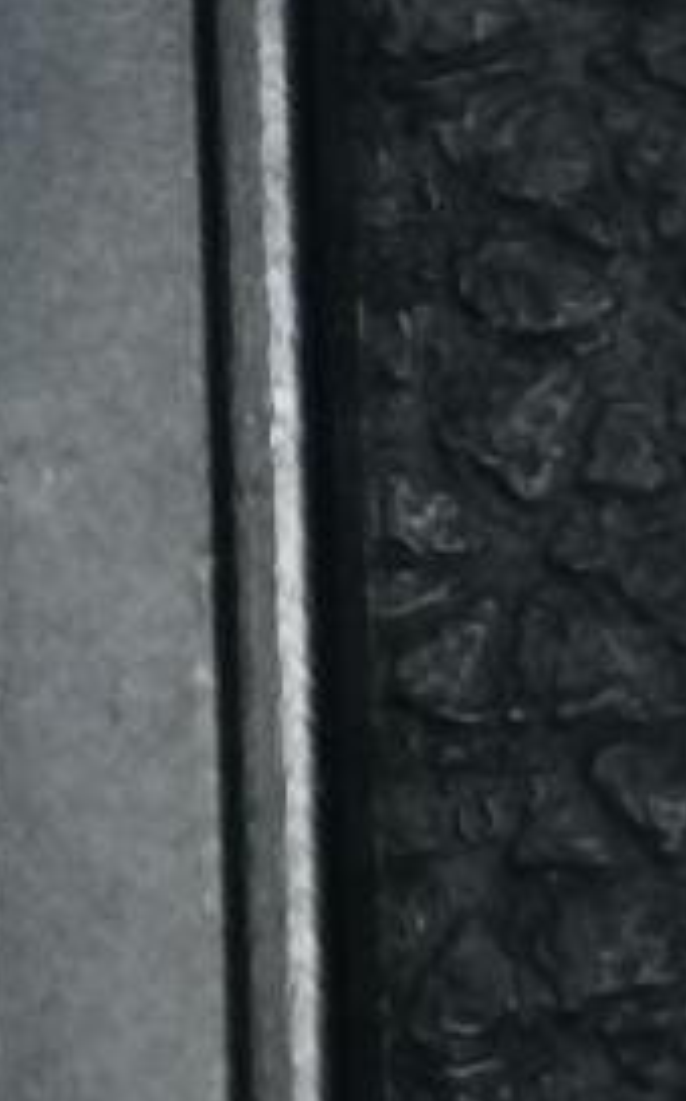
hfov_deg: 2.9
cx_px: -2014
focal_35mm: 434
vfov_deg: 4.7
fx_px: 13017
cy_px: -1645
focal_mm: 6.67
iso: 100
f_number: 1.9
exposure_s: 1/100
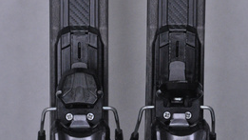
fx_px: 1335
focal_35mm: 203
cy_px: 8
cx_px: 126
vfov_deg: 6.0
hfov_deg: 10.6
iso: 3200
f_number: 9.5
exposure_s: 1/125
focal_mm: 75
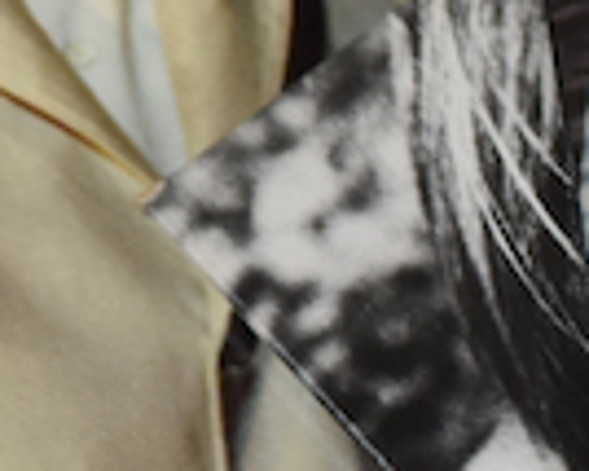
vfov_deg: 2.5
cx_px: 1894
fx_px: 10870
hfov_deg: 3.0
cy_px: 592
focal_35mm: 624
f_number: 3.2
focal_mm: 58
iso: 500
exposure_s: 1/250
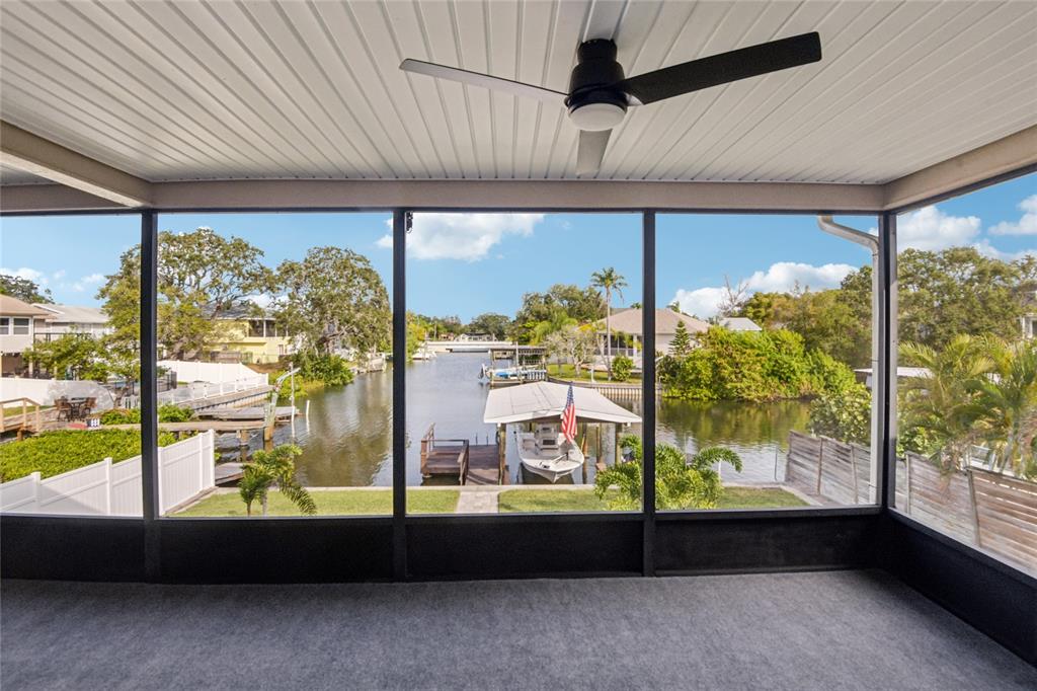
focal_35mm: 16
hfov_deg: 96.8
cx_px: 518
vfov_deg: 73.7
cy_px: 346
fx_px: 461
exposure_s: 1/800
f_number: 8
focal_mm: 16
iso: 400
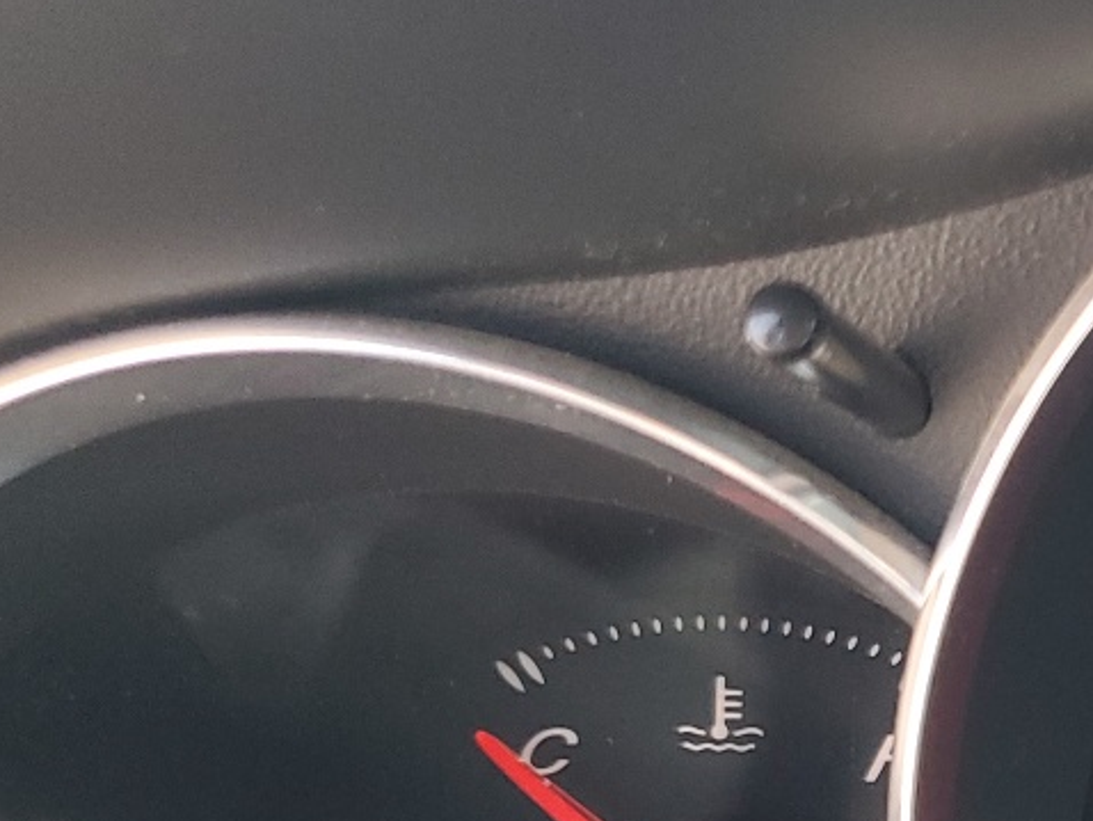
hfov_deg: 19.2
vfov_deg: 16.5
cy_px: 910
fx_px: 2748
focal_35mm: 87
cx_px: 1720
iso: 84
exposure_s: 1/120
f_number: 1.5
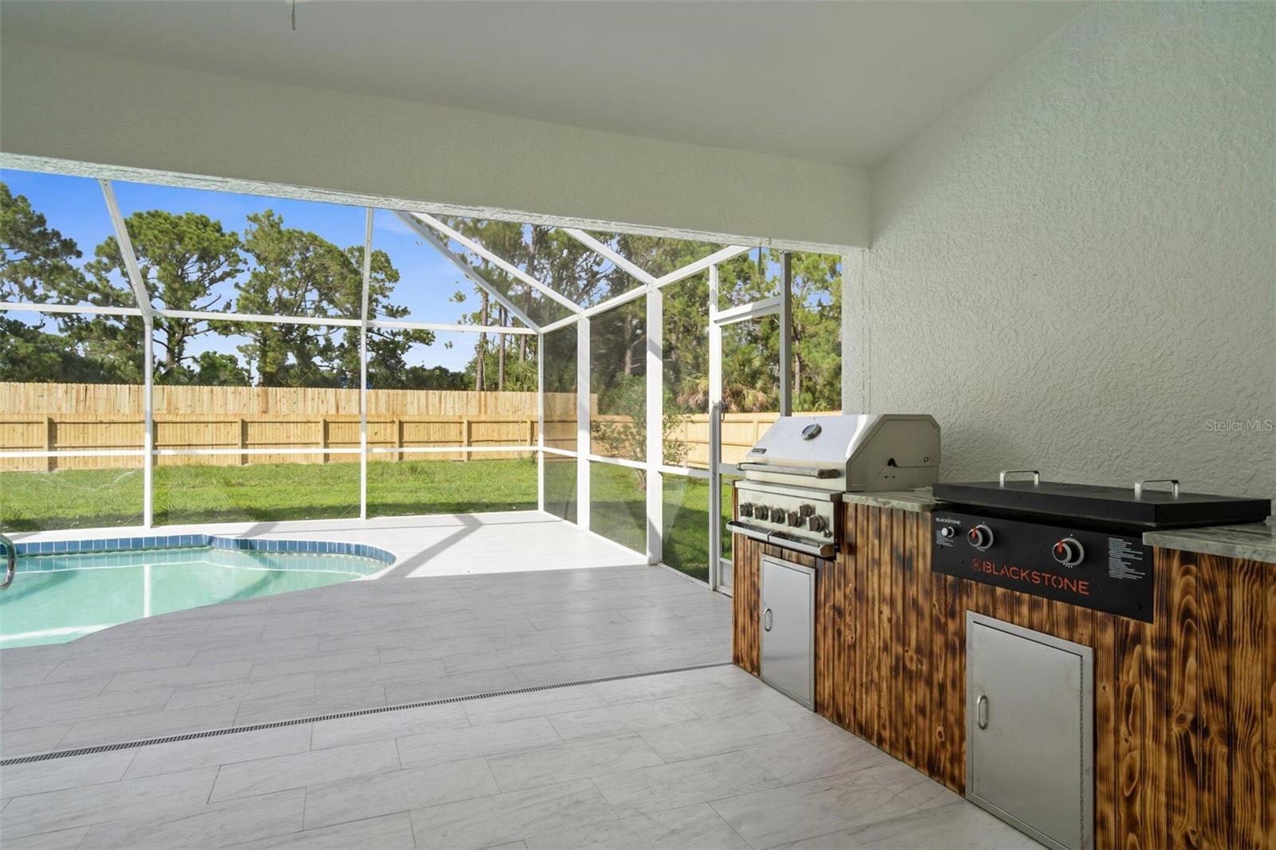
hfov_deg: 84.0
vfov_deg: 61.9
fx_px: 709
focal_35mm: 20
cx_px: 638
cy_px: 425
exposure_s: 1/100
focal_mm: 20
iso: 400
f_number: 8
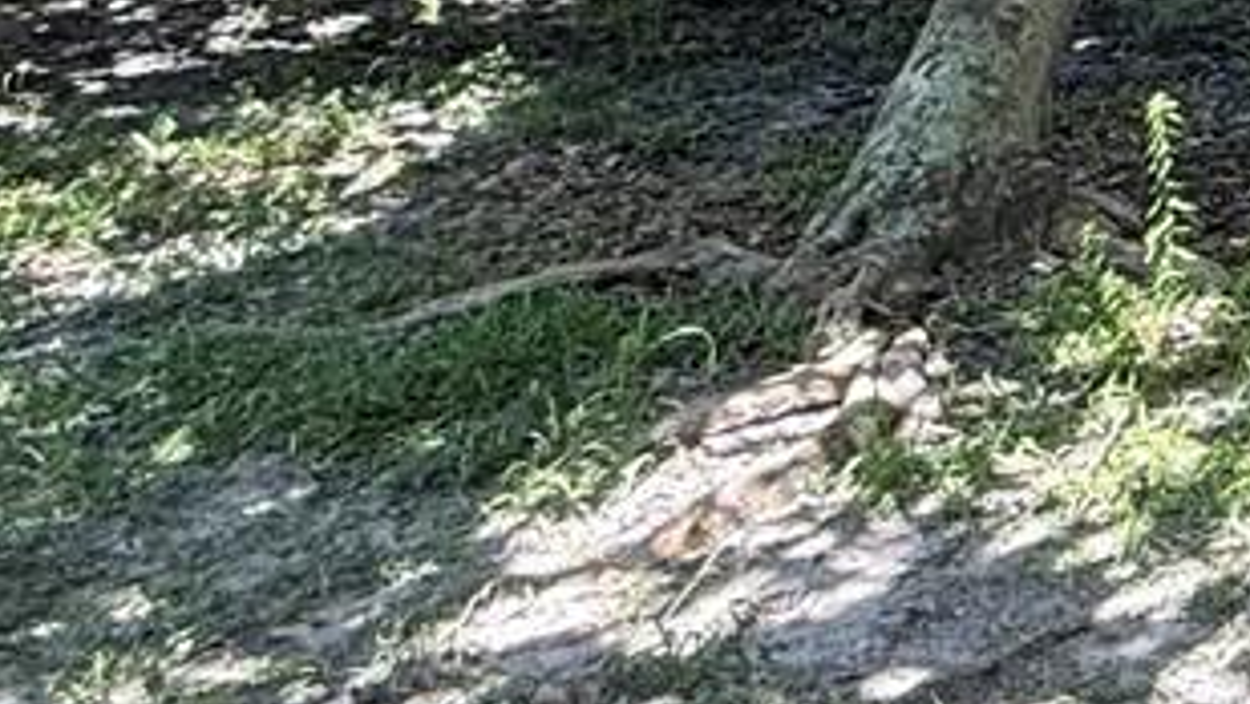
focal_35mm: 79
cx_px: 2314
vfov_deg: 13.0
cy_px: -769
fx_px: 2619
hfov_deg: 19.4
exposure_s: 1/99
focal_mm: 2.22
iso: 80
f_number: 2.2
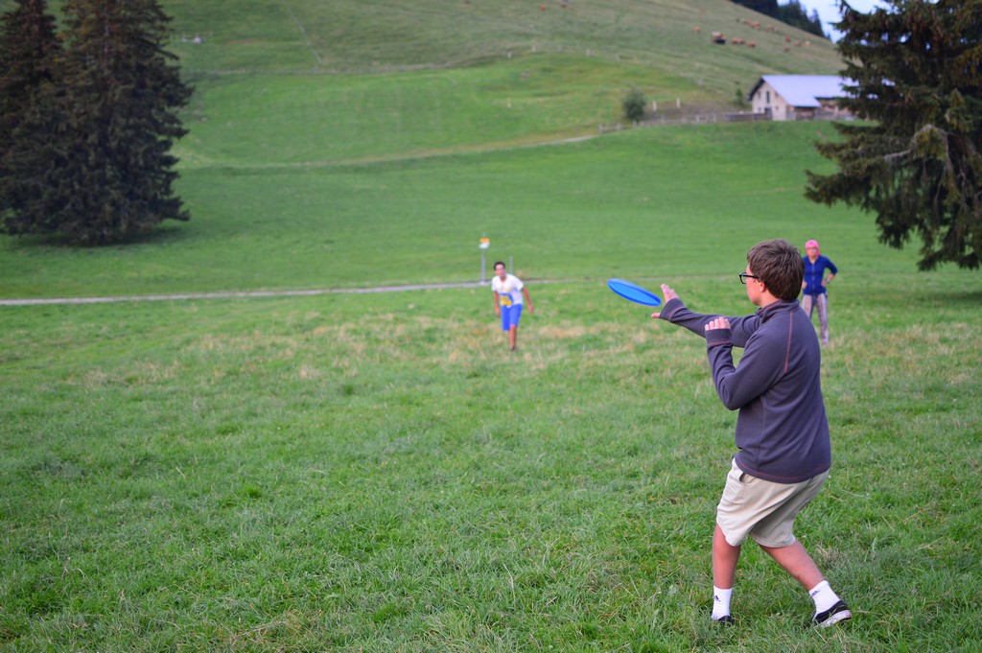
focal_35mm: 52
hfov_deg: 37.9
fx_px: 1431
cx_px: 491
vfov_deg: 25.7
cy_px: 326
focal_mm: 35
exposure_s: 1/200
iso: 160
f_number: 1.8
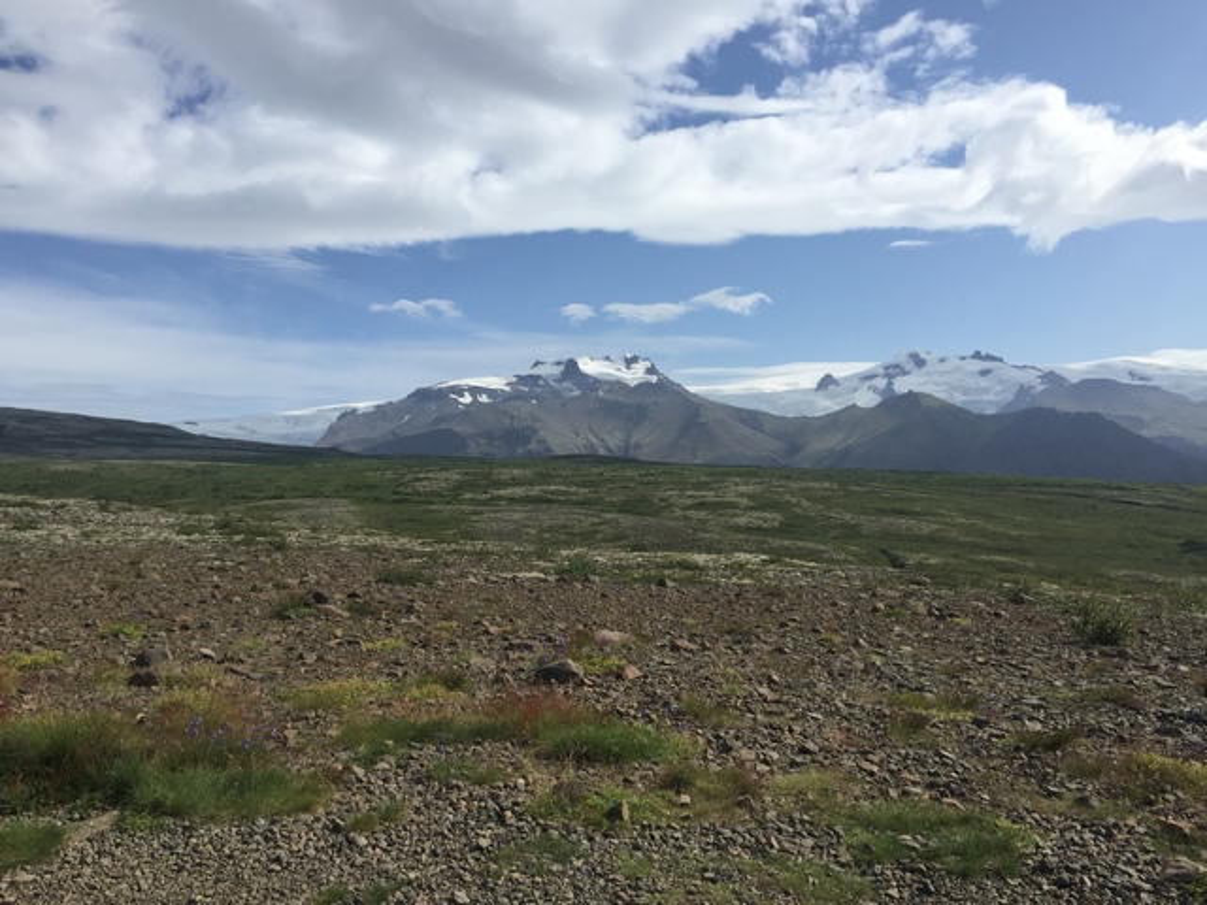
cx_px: 604
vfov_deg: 48.2
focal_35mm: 29
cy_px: 452
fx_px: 1011
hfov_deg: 61.7
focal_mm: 4.15
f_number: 2.2
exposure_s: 1/4405
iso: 32
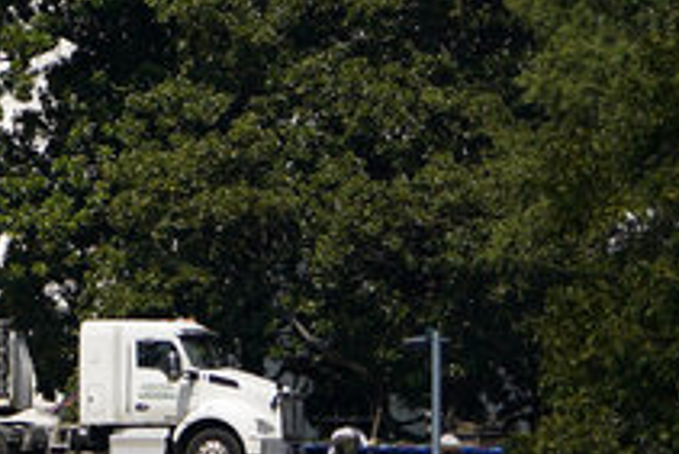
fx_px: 19798
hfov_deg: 2.0
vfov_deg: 1.3
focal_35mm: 1049
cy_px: -111
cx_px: -508
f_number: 6.3
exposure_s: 1/1250
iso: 160
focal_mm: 216
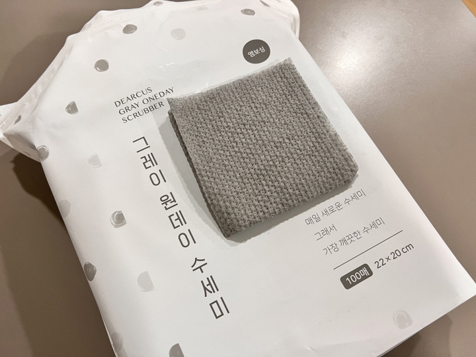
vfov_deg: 53.1
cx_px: 238
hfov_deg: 67.3
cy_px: 178
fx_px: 358
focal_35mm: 26
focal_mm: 5.7
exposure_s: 1/60
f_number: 1.5
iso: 100
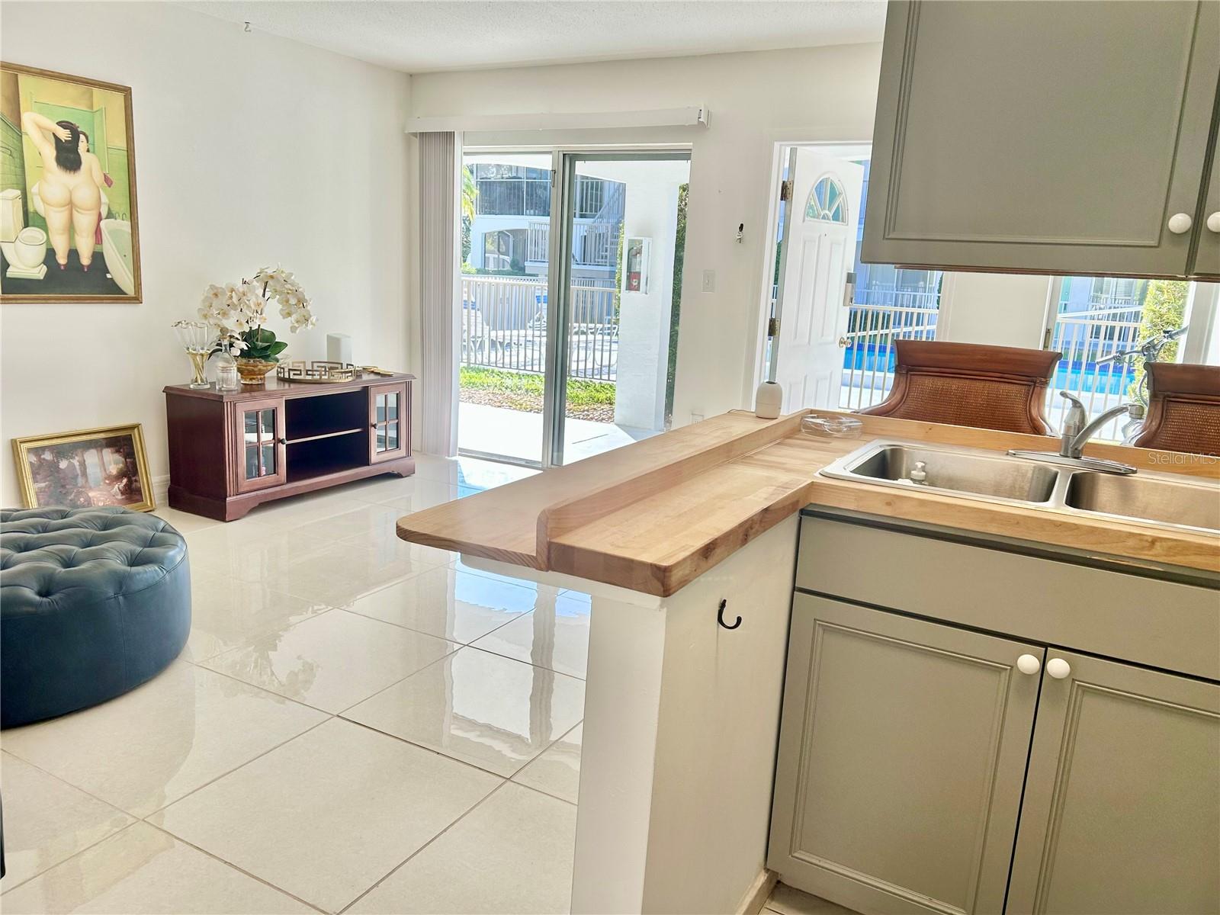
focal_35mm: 26
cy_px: 458
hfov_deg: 67.3
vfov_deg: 53.1
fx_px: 916
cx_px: 610
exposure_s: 1/518
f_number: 1.5
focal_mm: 5.7
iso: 50
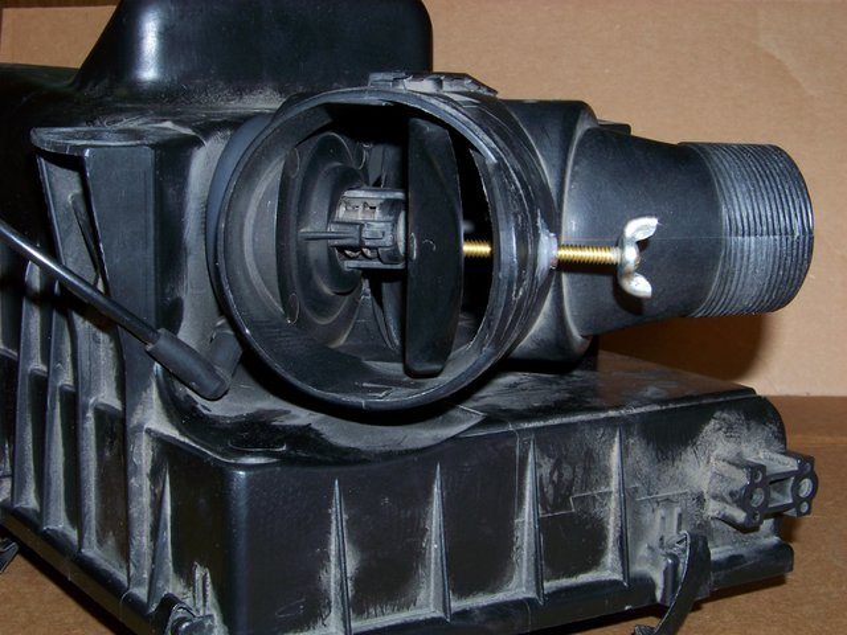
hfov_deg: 31.2
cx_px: 424
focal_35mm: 62
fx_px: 1517
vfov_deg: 23.7
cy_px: 318
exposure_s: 1/20
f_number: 8
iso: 64
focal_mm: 10.5
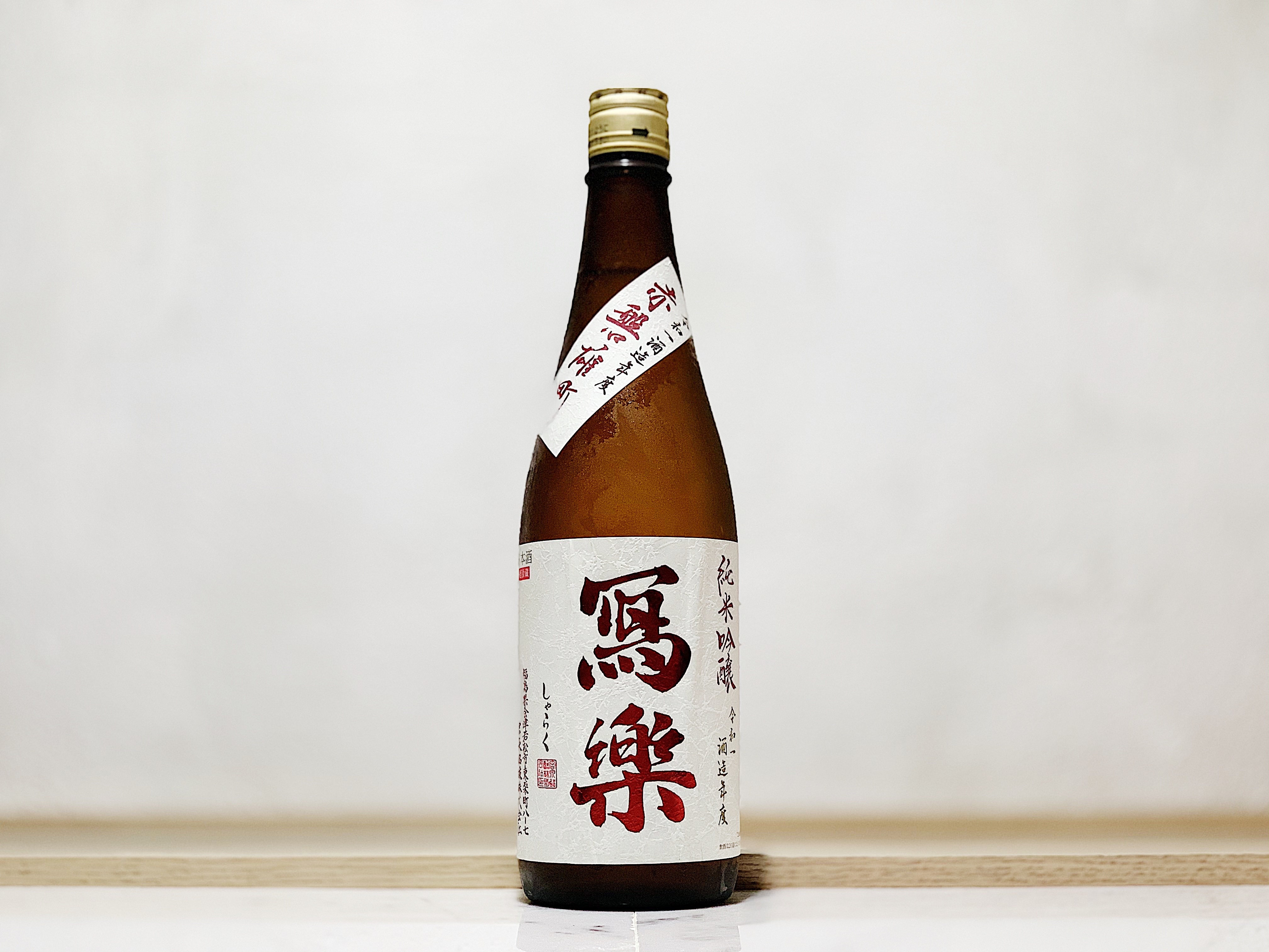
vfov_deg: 28.0
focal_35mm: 52
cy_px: 476
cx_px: 634
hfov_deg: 36.8
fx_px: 1906
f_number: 2.4
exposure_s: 1/122
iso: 100
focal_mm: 6
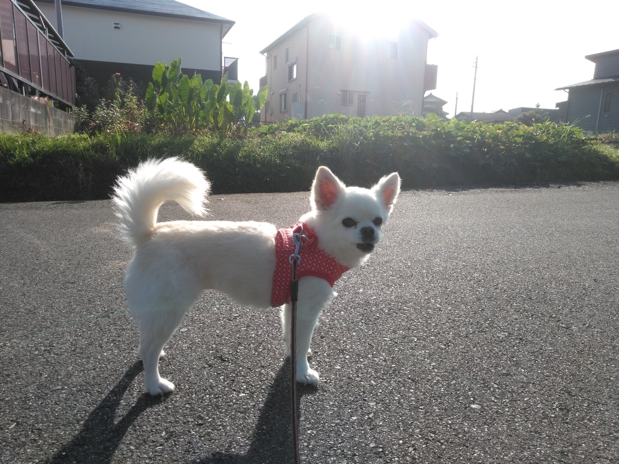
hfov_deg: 67.3
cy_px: 232
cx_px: 310
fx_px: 465
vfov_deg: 53.1
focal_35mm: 26
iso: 38
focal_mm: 3.46
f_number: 2.2
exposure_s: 1/735
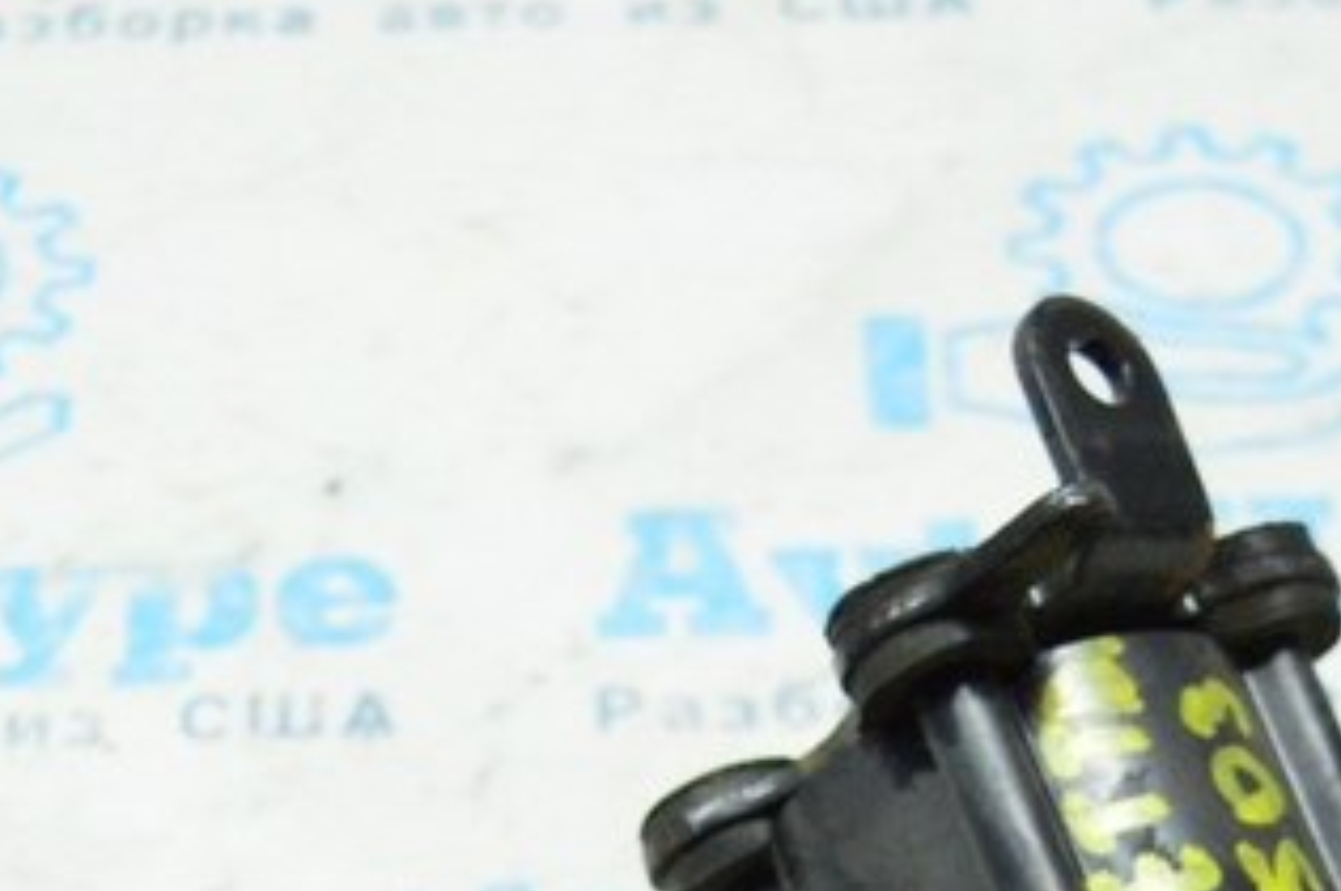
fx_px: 5605
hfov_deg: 13.6
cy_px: 1402
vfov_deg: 8.8
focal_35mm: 151
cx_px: 437
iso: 6400
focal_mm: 31
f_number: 4.2
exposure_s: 1/500
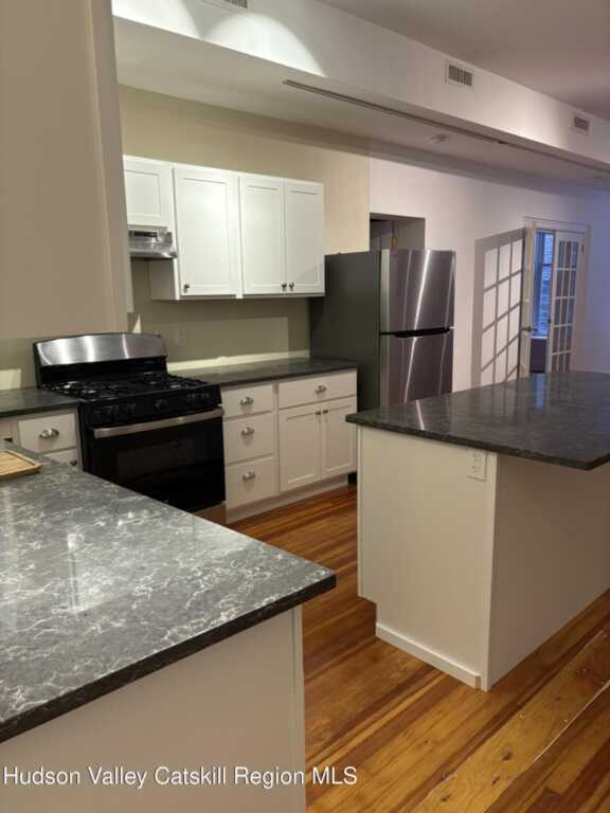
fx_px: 611
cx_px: 305
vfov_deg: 67.3
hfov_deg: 53.1
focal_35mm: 26
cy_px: 406
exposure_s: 1/60
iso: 160
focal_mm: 5.96
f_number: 1.6
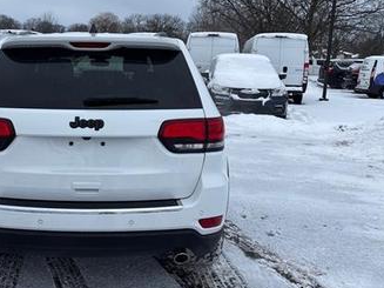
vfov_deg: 38.3
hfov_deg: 48.5
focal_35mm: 37
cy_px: 103
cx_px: 103
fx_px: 410
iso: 80
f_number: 1.78
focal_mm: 6.76
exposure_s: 1/1046
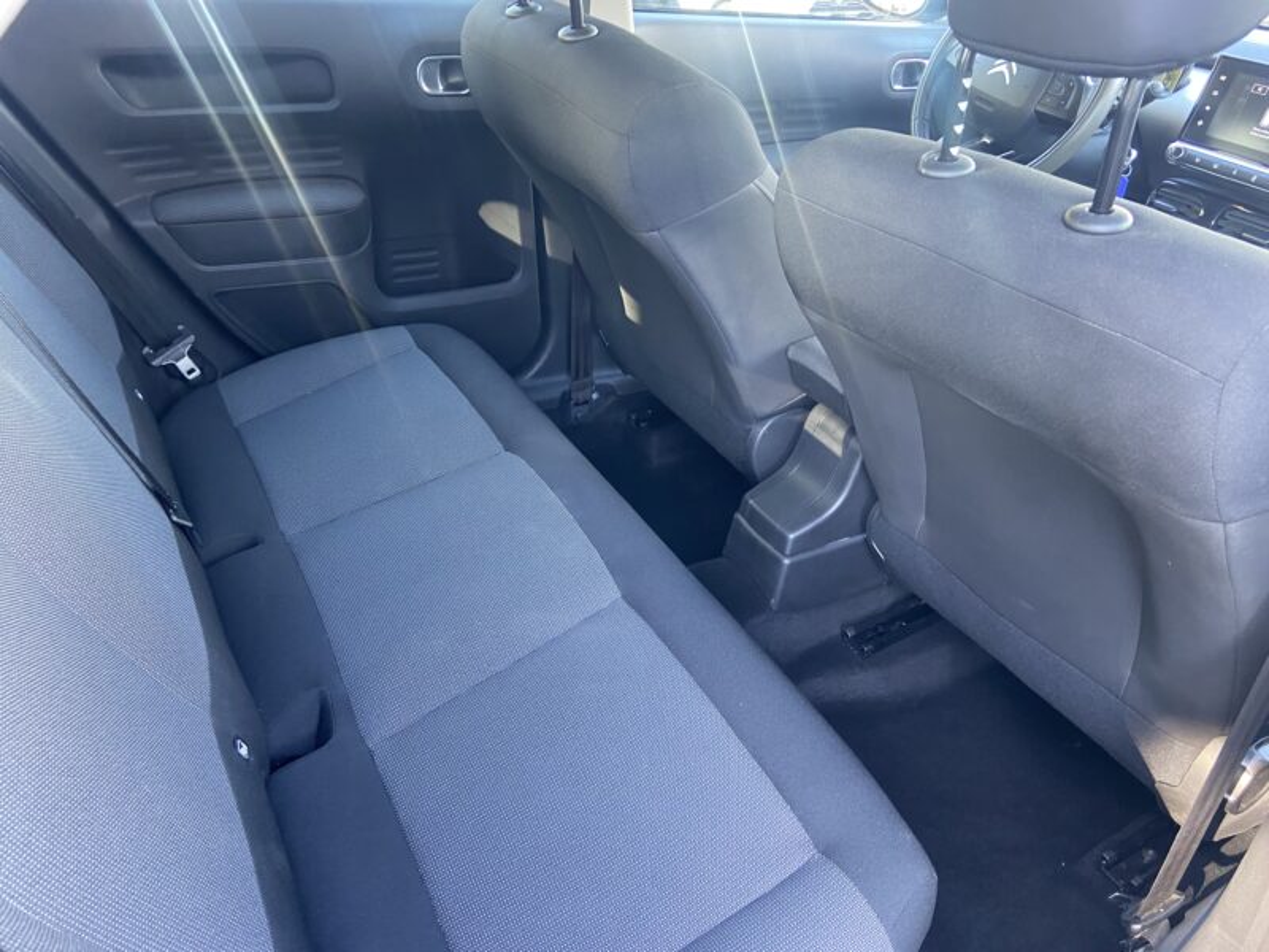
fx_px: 953
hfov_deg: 67.3
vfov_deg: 53.1
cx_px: 634
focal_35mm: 26
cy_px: 476
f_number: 1.8
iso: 200
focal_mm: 4.25
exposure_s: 1/60
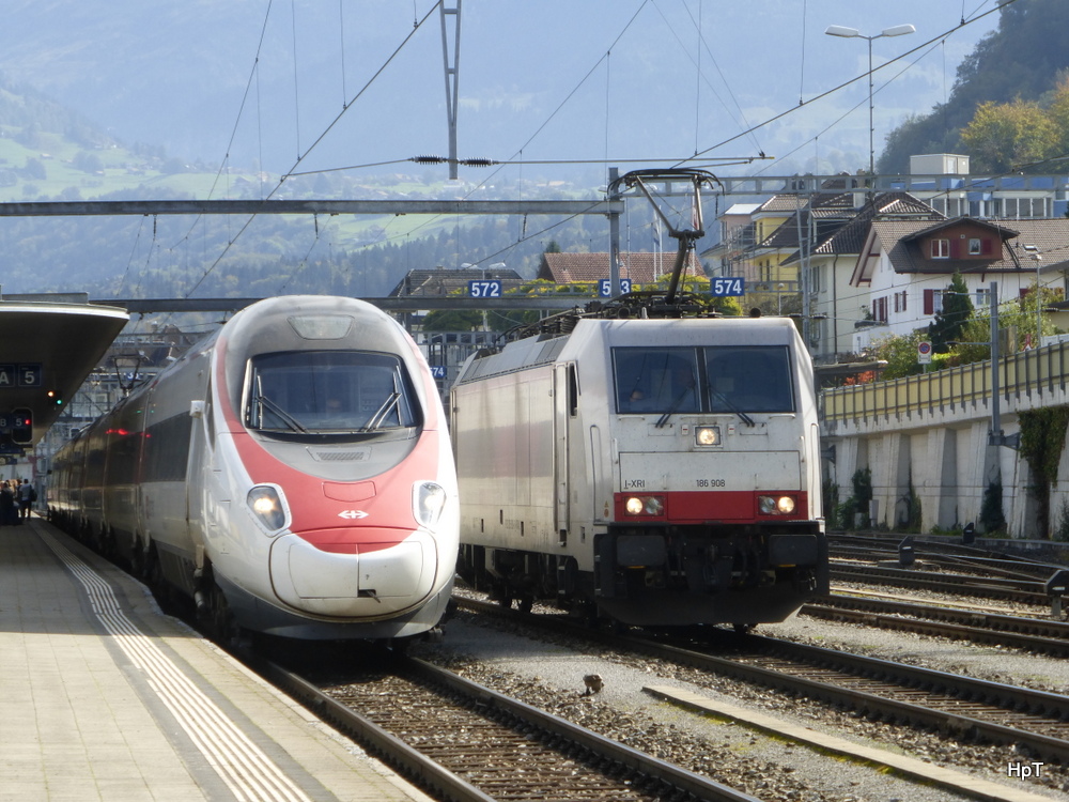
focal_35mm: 151
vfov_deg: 9.8
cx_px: 534
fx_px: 4663
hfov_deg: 13.1
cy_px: 401
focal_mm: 24.4
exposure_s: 1/250
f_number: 5.4
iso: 100
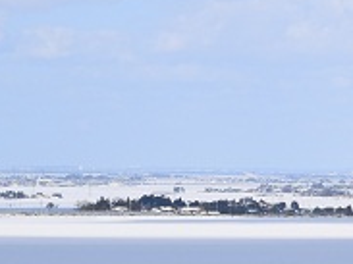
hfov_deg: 8.5
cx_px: 392
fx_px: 2346
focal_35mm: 230
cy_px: 245
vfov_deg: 6.4
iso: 200
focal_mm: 65
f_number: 11
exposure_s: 1/500
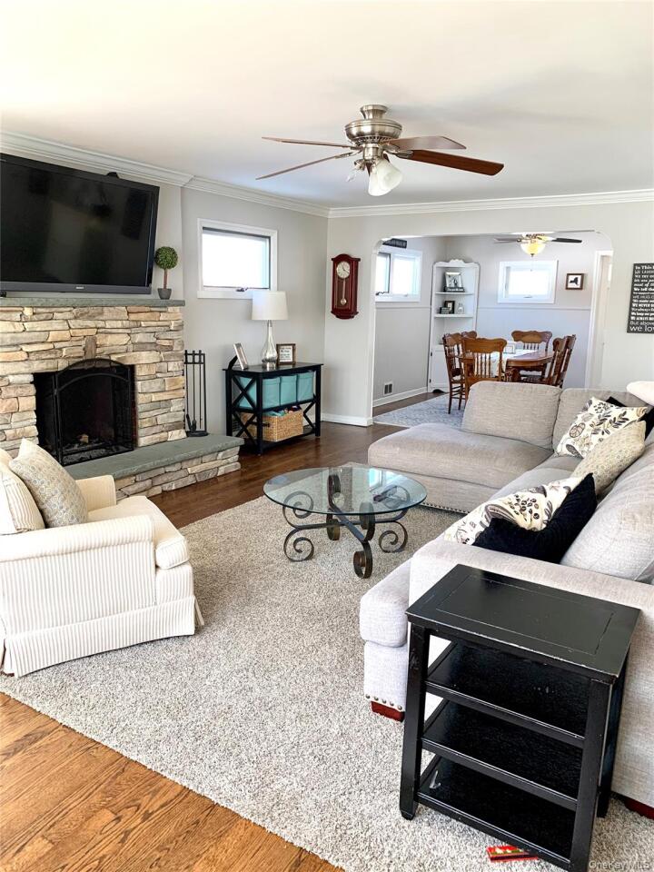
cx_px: 327
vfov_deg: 67.3
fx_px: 655
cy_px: 436
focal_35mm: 26
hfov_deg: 53.1
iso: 80
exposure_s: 1/121
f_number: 1.8
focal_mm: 4.25
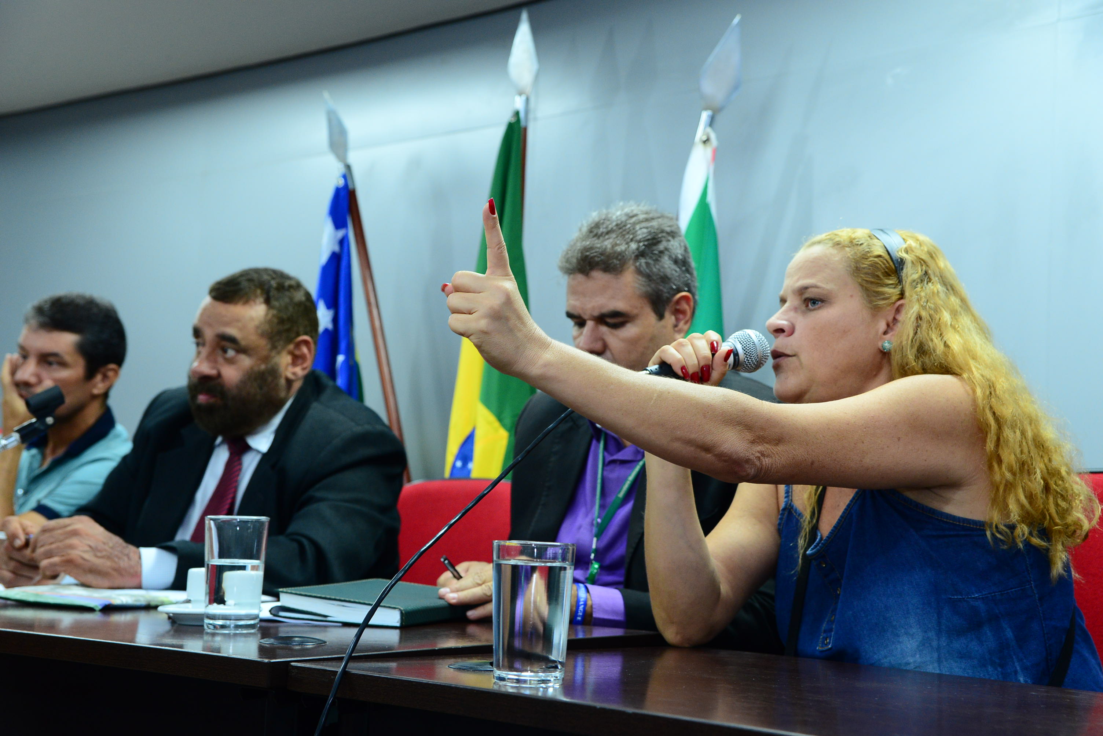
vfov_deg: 24.6
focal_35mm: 55
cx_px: 552
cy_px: 368
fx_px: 1686
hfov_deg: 36.2
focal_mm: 55
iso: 1600
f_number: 5
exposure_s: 1/60
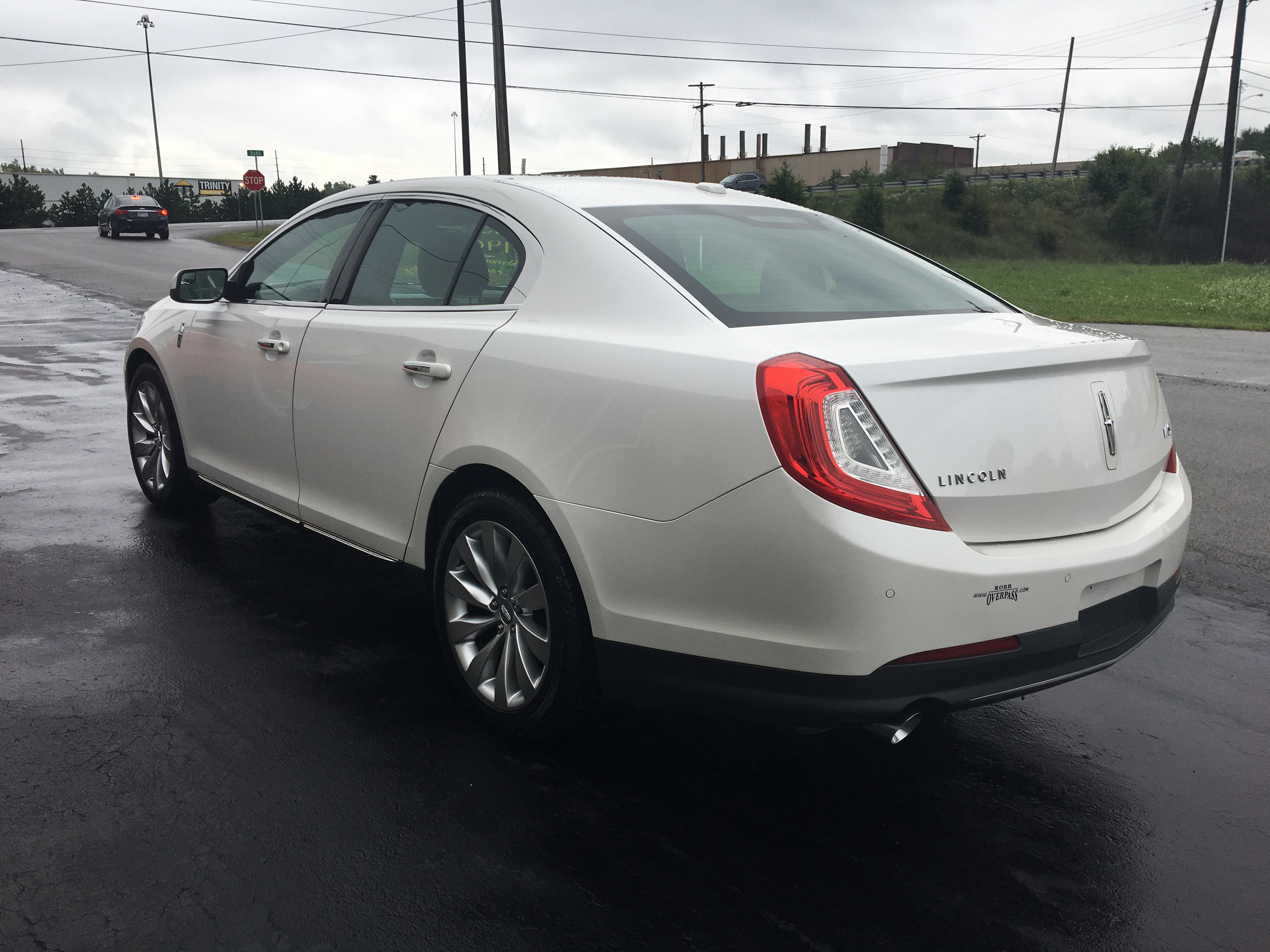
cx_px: 635
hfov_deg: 61.7
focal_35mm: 29
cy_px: 476
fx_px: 1064
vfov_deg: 48.2
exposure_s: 1/534
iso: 25
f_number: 2.2
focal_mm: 4.15
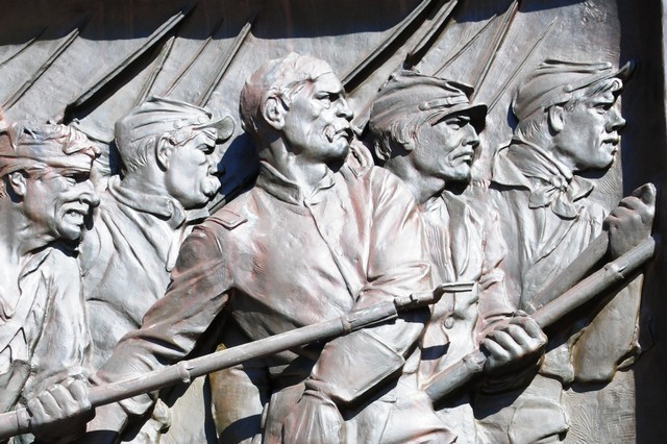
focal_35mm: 72
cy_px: 222
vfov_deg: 18.9
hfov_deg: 28.1
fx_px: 1333
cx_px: 334
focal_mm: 48
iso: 1000
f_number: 11
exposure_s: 1/500
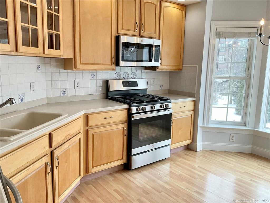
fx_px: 226
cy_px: 102
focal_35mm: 29
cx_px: 135
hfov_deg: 61.7
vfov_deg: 48.2
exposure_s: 1/120
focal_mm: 3
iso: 40
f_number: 1.8
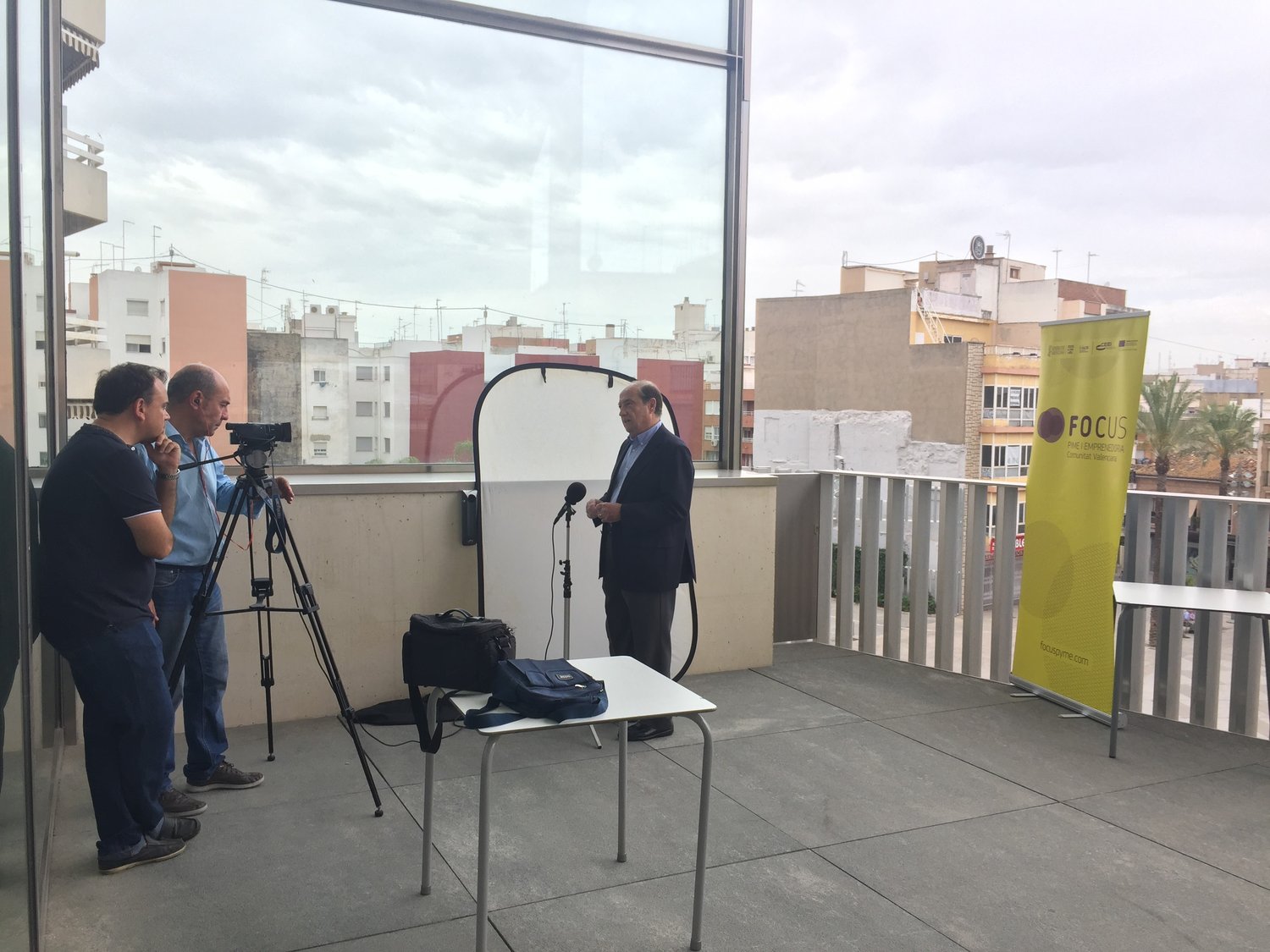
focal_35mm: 29
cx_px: 635
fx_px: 1064
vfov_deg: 48.2
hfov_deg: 61.7
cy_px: 476
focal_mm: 4.15
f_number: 2.2
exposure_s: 1/247
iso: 32
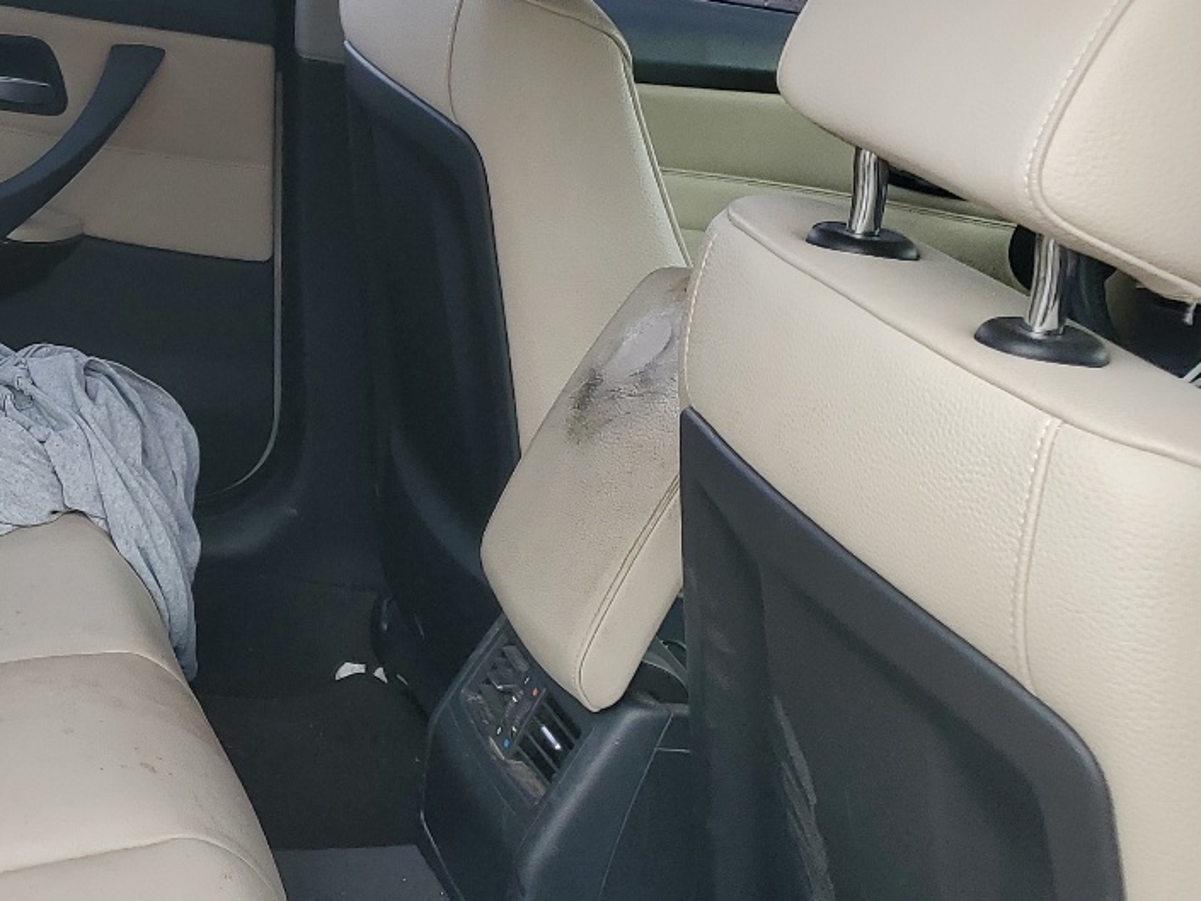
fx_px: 2047
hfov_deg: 29.7
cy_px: 402
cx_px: -97
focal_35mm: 59
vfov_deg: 24.8
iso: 54
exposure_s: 1/120
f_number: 1.5
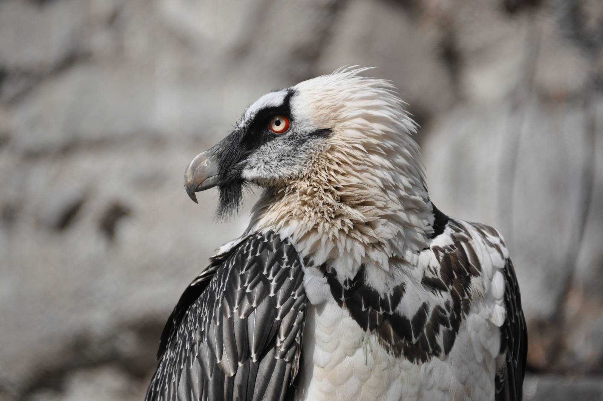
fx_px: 7529
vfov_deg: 3.0
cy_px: 200
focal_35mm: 450
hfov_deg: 4.6
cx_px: 302
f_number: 6.3
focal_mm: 300
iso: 1000
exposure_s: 1/2500
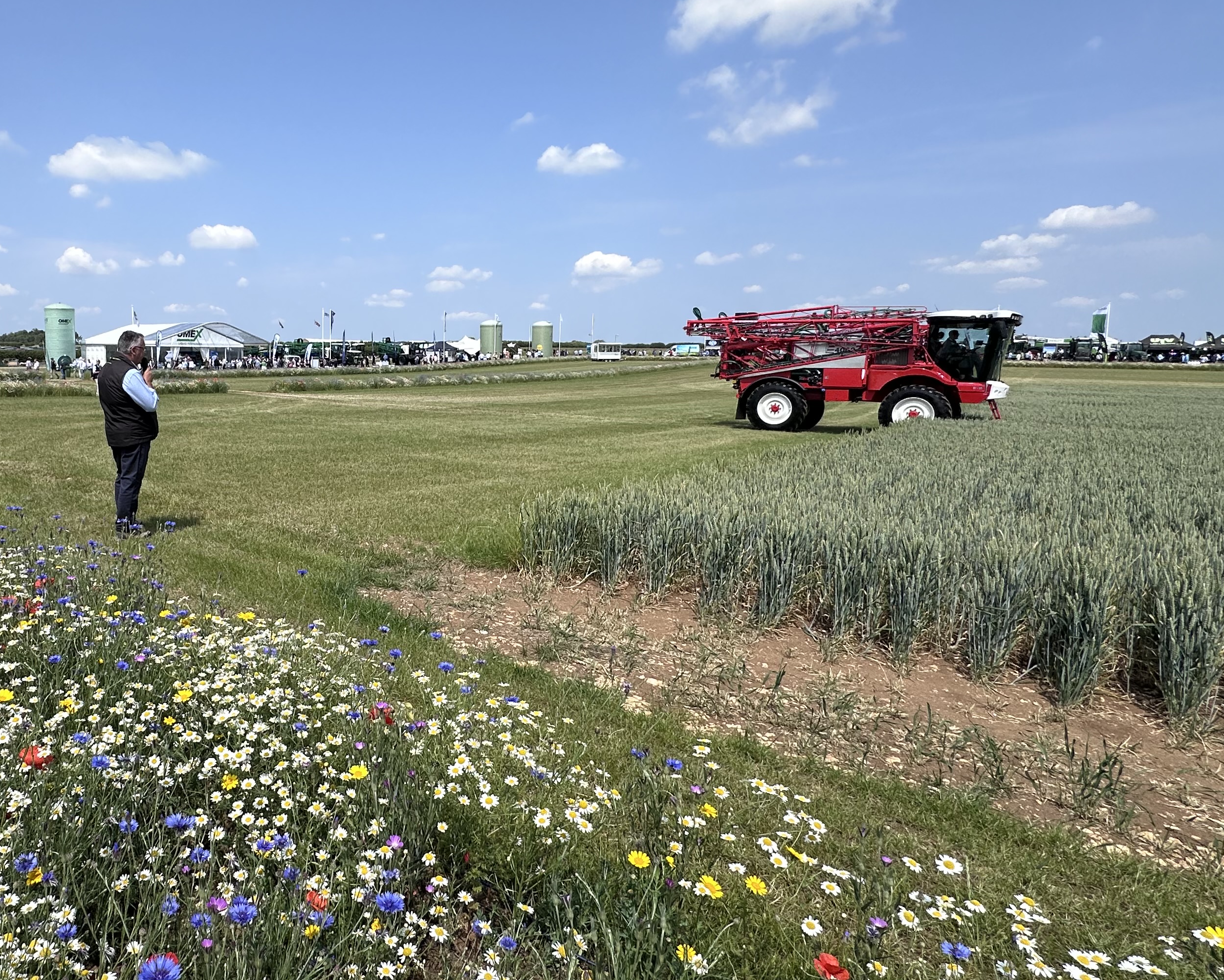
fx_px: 797
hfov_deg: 71.2
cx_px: 345
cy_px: 450
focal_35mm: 22
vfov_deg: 63.0
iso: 50
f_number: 2.2
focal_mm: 2.22
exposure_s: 1/2304
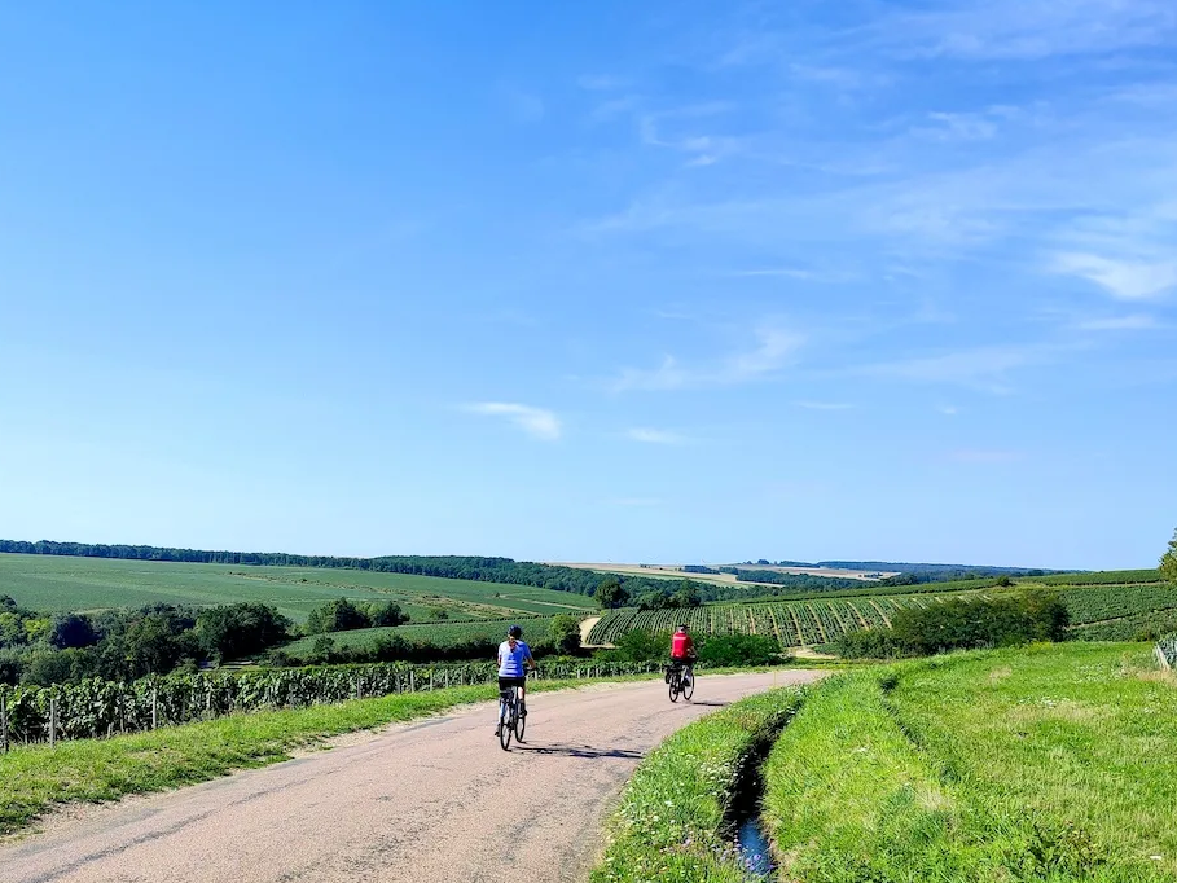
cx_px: 493
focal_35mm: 33
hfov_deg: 55.1
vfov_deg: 42.8
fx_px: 1122
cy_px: 520
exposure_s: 1/622
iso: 50
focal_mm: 6.04
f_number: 1.9
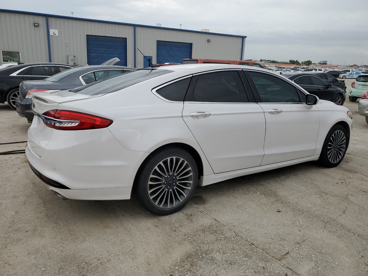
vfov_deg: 53.1
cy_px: 138
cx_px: 184
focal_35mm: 26
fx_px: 276
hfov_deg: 67.3
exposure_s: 1/1429
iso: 50
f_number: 1.5
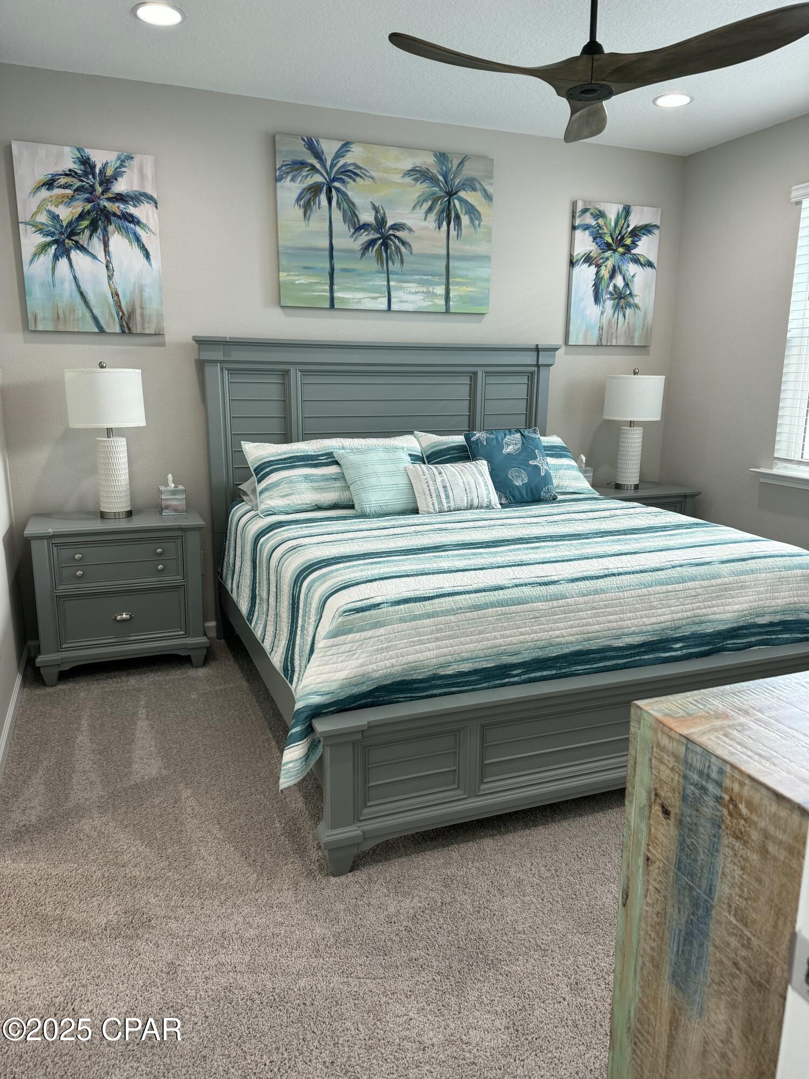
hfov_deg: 56.8
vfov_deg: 71.6
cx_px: 404
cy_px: 540
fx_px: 748
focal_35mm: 24
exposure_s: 1/120
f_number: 1.78
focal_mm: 6.86
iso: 160
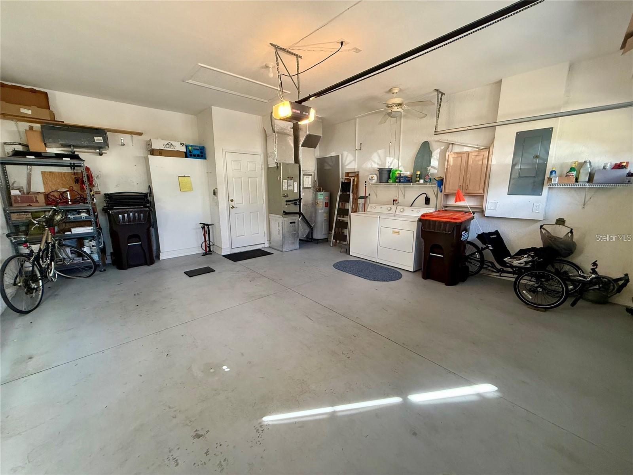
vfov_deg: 85.7
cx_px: 316
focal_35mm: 14
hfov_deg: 102.1
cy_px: 238
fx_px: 256
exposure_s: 1/60
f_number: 2.2
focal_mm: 2.22
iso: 320
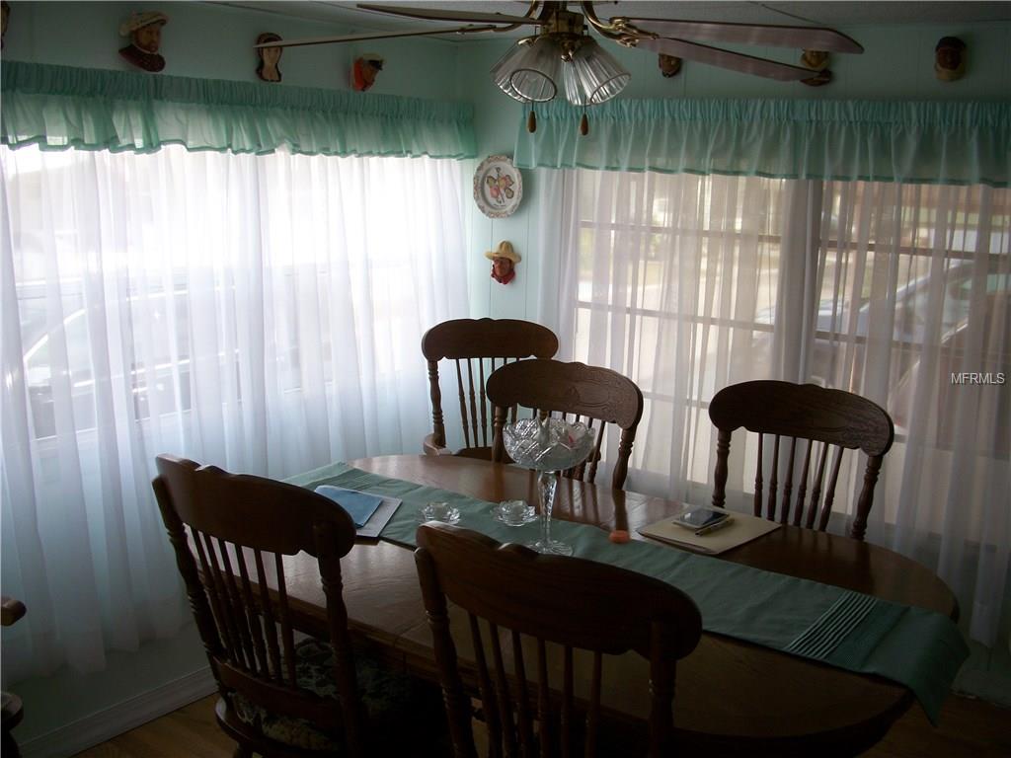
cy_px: 379
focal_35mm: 35
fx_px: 1022
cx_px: 506
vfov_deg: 40.7
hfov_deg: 52.6
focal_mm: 6.3
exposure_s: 1/125
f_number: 3.1
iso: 80
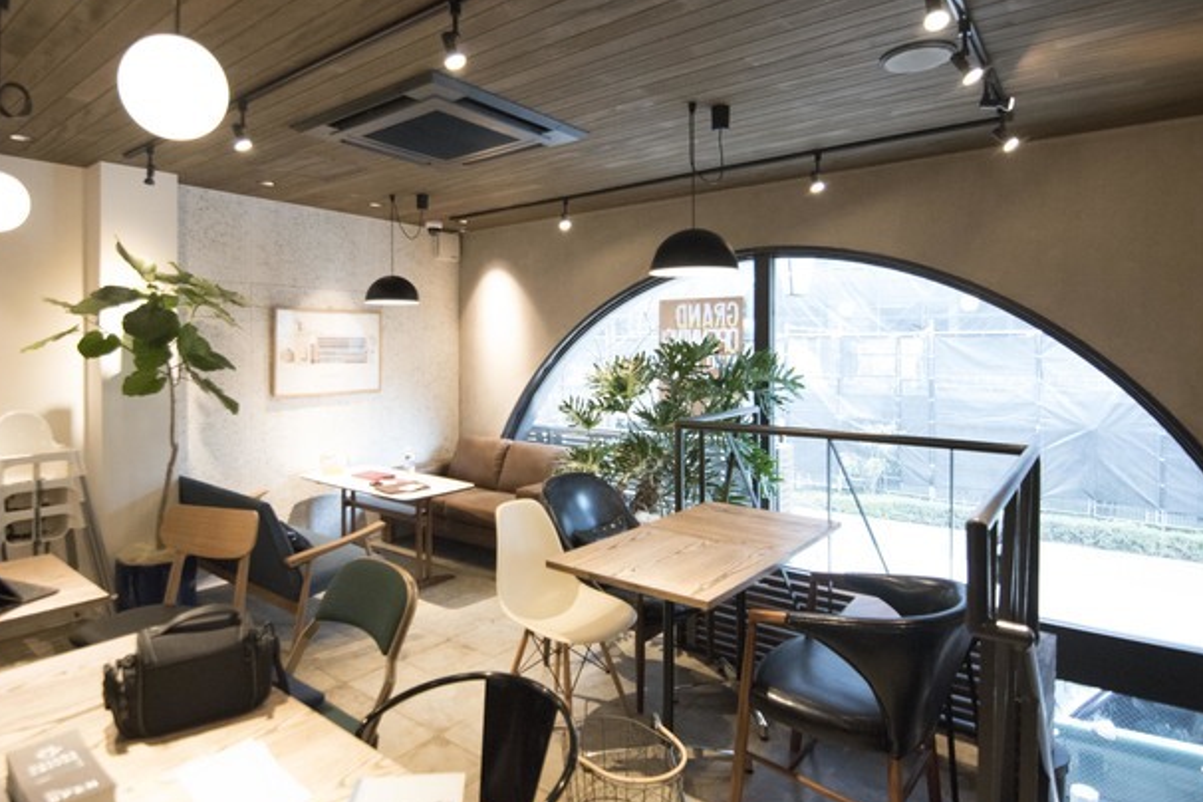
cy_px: 353
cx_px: 526
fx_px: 655
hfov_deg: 84.7
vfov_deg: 62.8
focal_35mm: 20
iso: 4000
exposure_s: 1/500
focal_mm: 11
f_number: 2.8
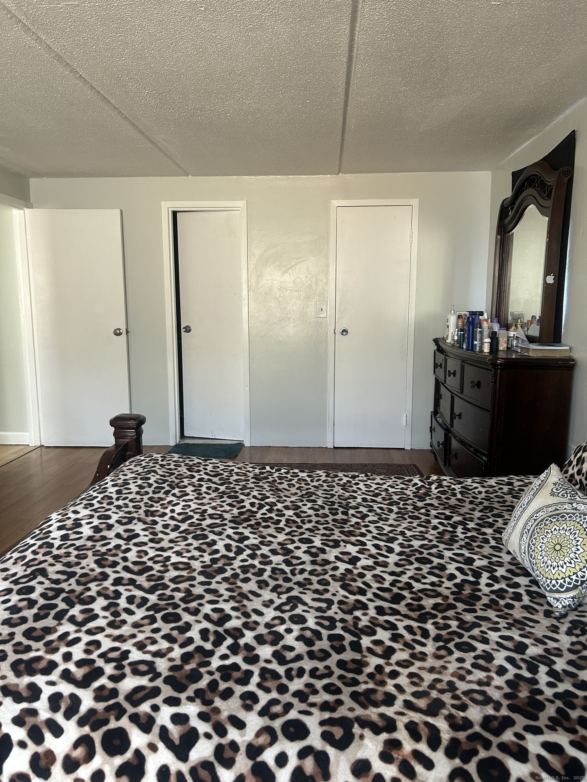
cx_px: 294
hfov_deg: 53.1
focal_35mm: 26
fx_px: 588
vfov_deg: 67.3
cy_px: 391
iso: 160
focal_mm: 5.7
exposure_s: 1/60
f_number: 1.5
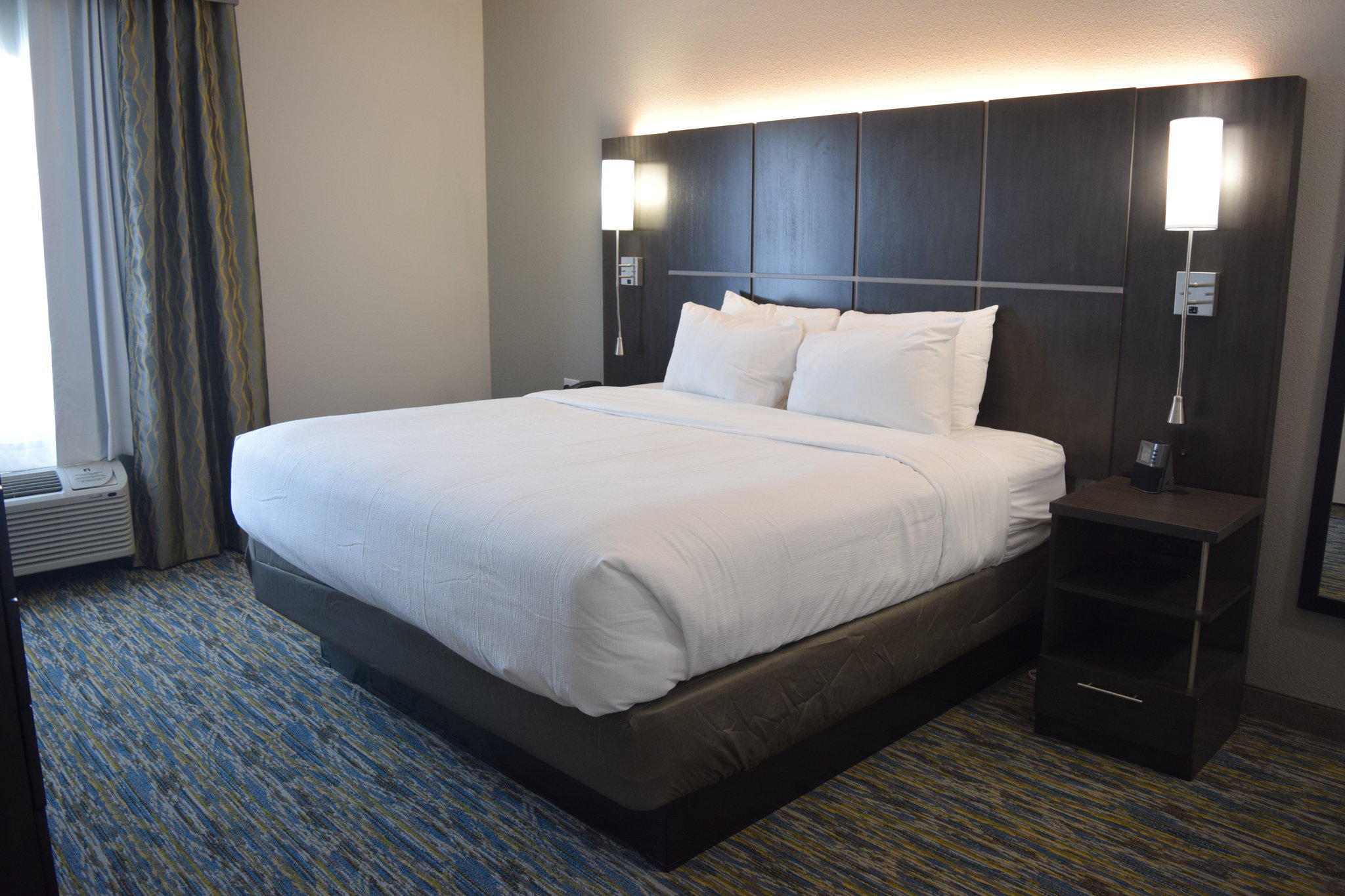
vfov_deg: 47.9
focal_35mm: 27
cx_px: 672
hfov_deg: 67.4
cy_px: 448
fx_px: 1009
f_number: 4
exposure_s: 1/60
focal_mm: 18
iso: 720
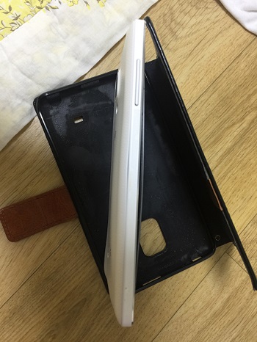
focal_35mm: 29
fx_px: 287
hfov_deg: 48.3
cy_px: 171
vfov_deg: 61.6
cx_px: 128
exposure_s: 1/15
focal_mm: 4.15
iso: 50
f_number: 2.2
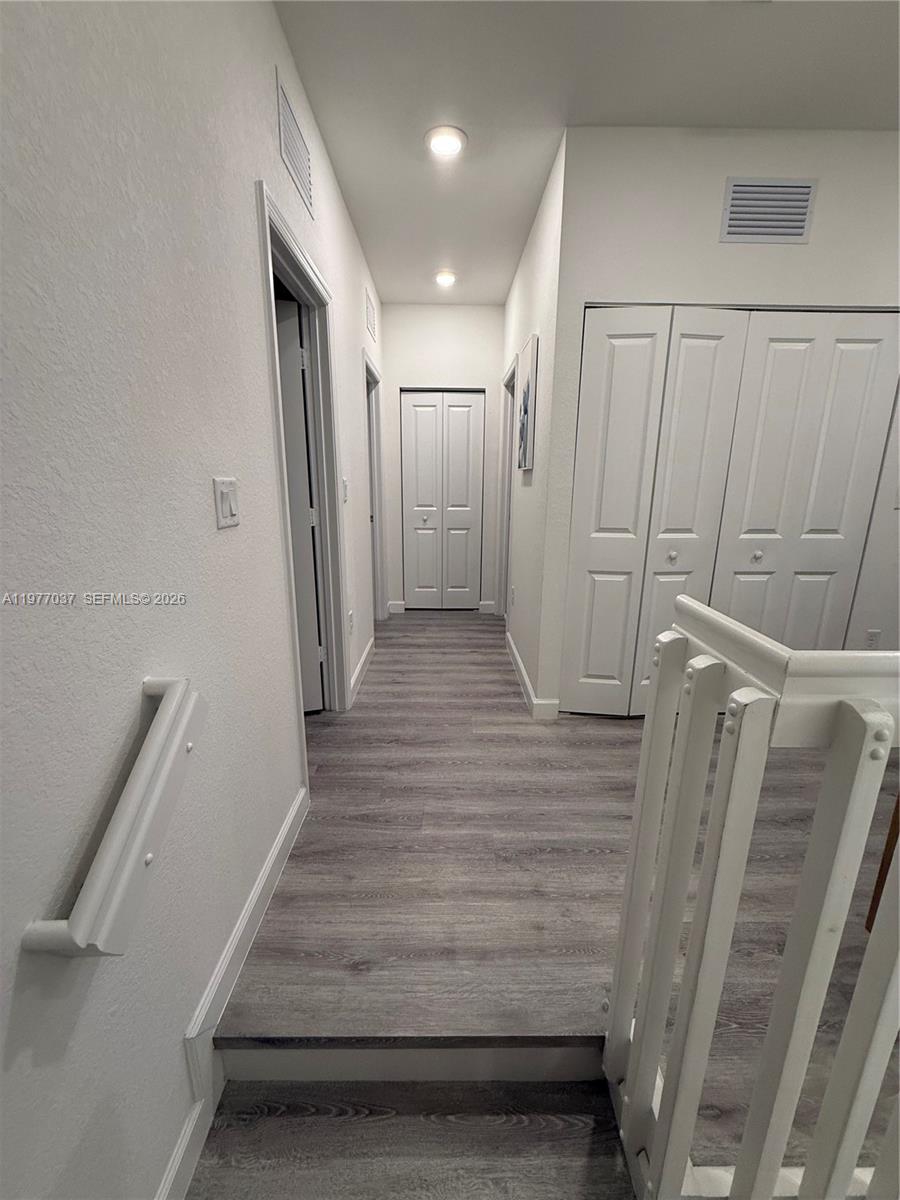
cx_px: 450
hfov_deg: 85.7
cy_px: 600
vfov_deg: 102.1
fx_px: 485
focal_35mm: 14
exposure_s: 1/120
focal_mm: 2.22
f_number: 2.2
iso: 200
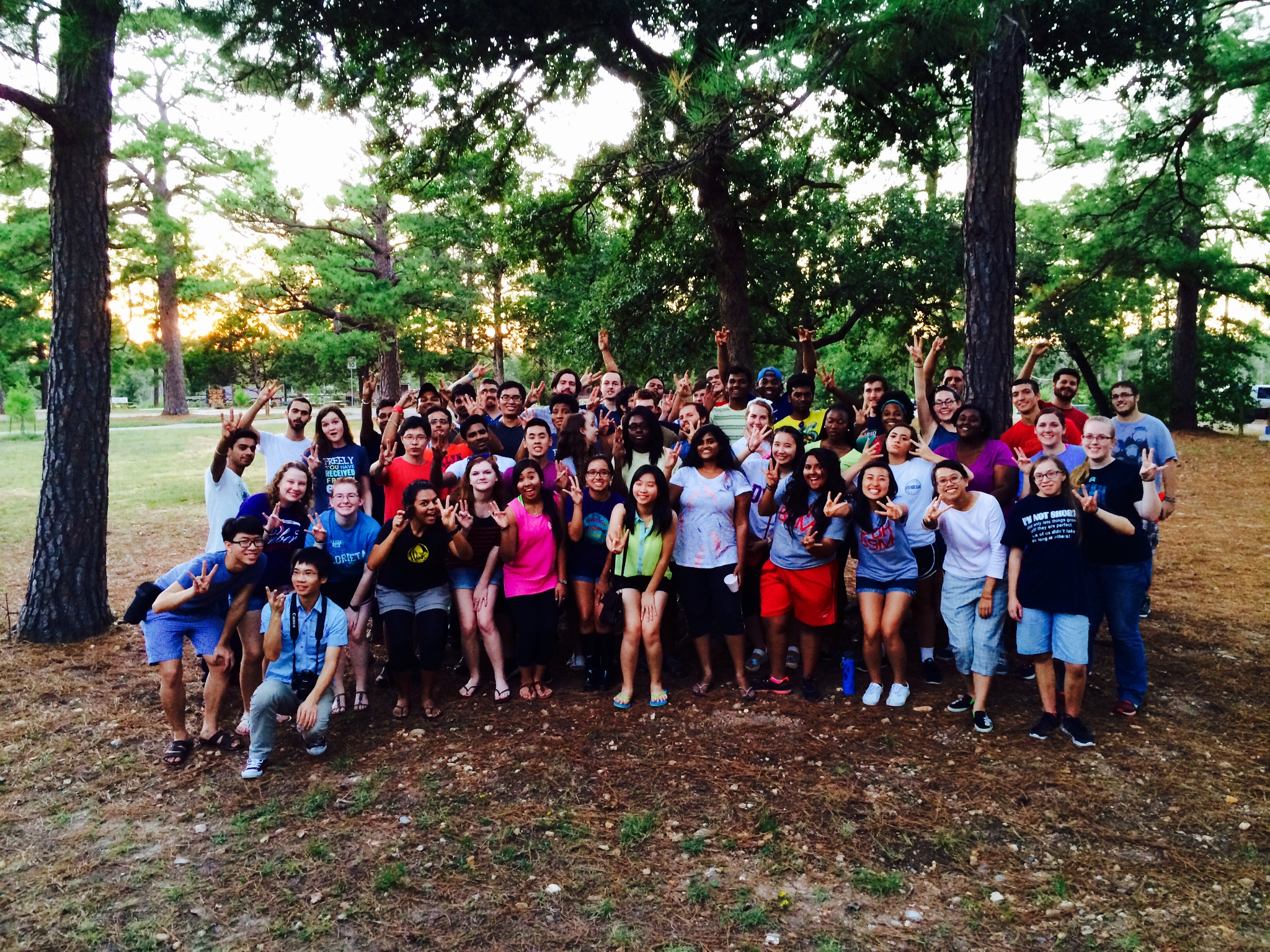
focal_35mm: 30
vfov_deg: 46.8
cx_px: 635
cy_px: 476
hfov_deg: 60.0
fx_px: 1101
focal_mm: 4.12
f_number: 2.2
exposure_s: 1/30
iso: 160
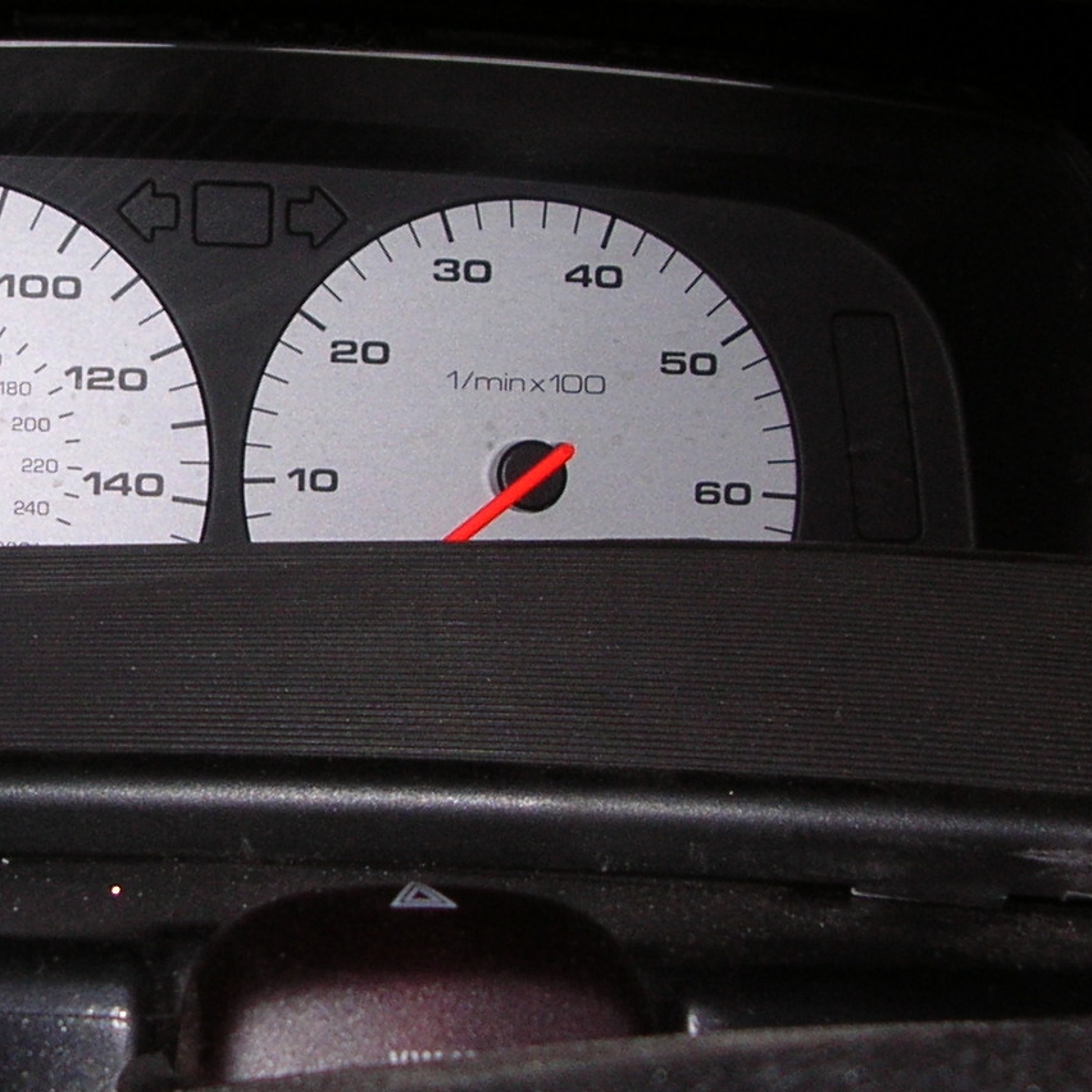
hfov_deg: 20.5
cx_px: 108
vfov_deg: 20.9
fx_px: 2962
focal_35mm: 83
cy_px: 515
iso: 50
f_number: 2.8
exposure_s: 1/60.1
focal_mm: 5.8
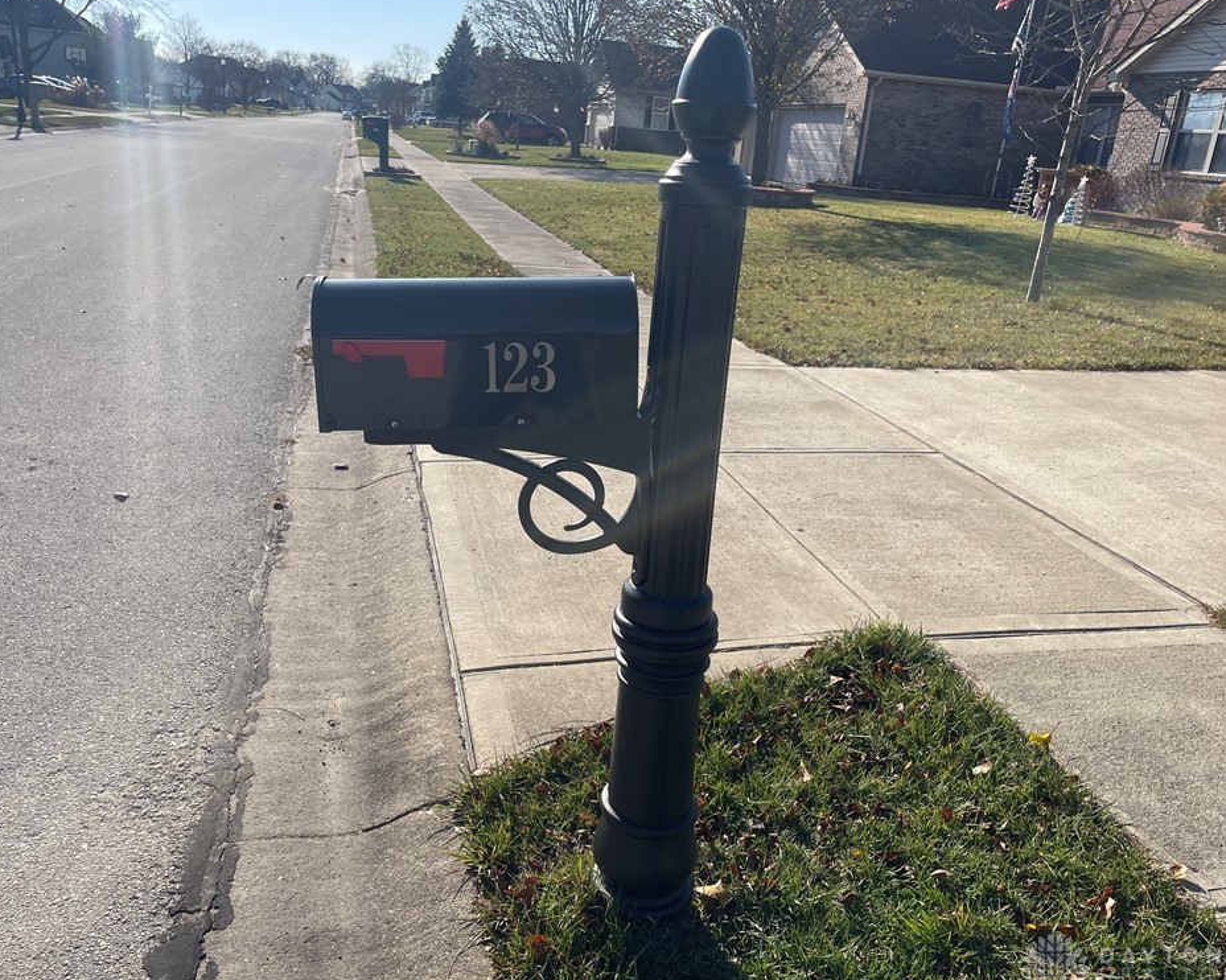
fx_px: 1016
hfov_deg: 62.2
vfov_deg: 51.5
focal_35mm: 28
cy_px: 487
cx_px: 595
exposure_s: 1/3401
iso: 32
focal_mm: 4.2
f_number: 1.6
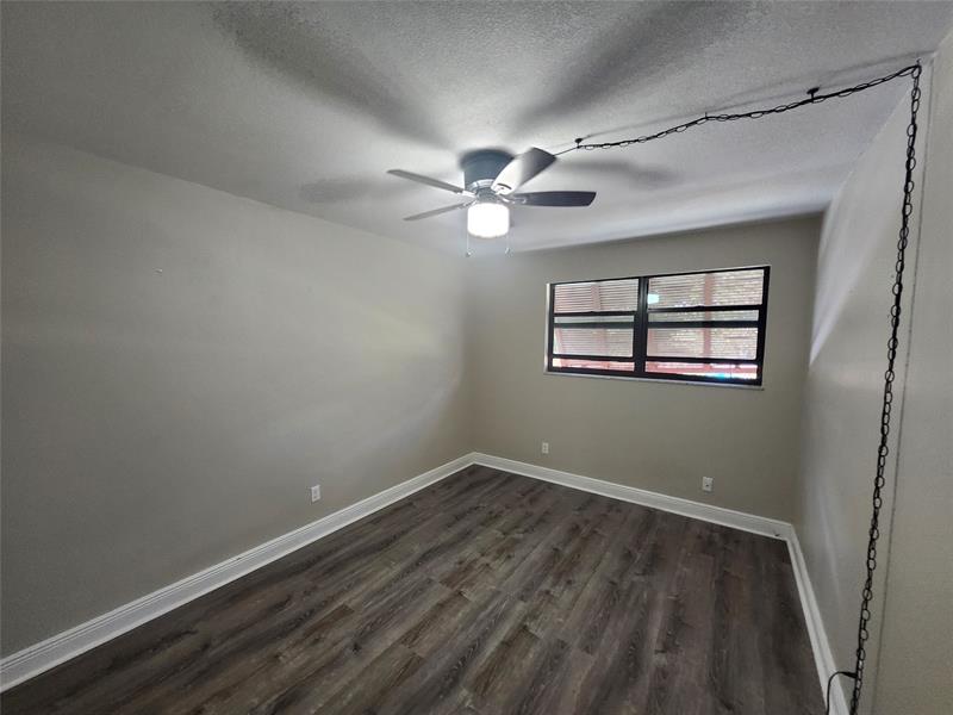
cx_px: 476
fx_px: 358
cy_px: 358
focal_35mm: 13
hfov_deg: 106.2
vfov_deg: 89.9
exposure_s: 1/60
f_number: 2.2
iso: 400
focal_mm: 1.74
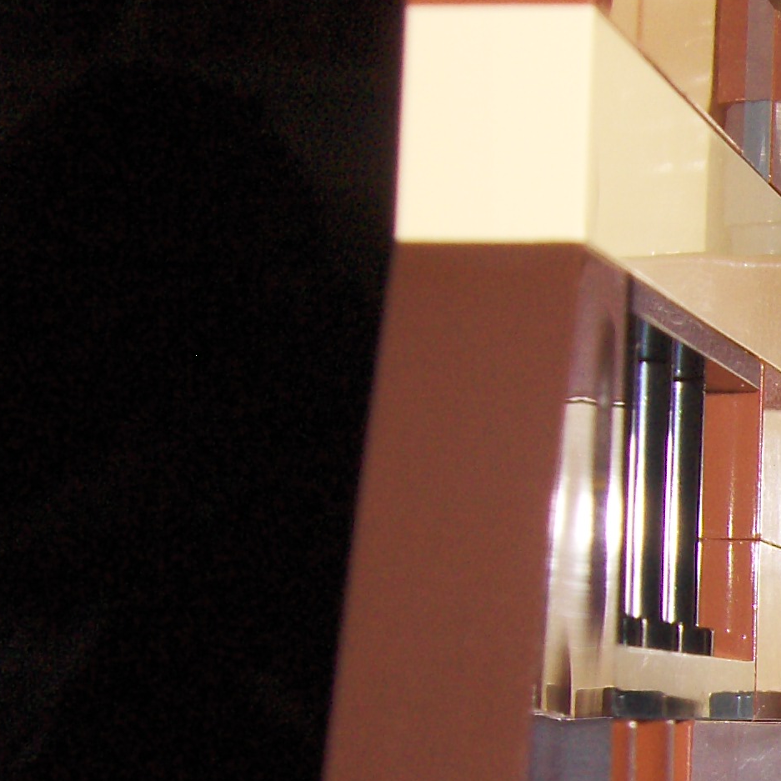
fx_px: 2782
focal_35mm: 109
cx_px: 1364
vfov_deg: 15.8
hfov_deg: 14.3
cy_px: 664
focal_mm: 7.5
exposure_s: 1/60
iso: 100
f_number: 5.5
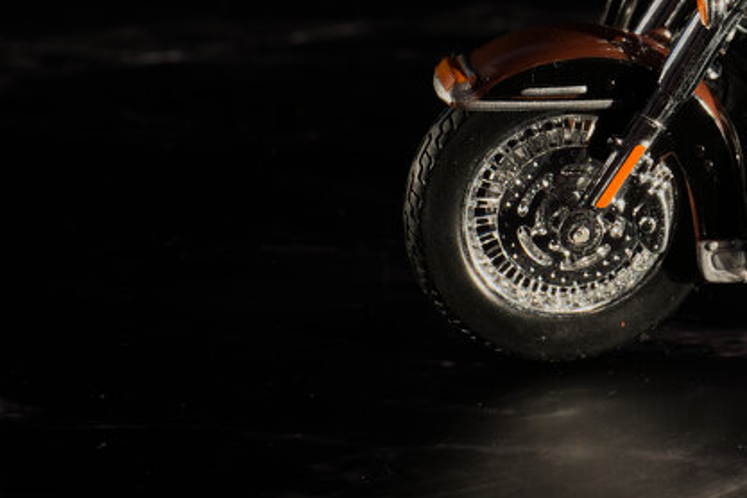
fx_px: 2988
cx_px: 892
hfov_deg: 13.8
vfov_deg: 9.5
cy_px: 2
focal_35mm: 144
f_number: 14
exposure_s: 1/2
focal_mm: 50
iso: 100
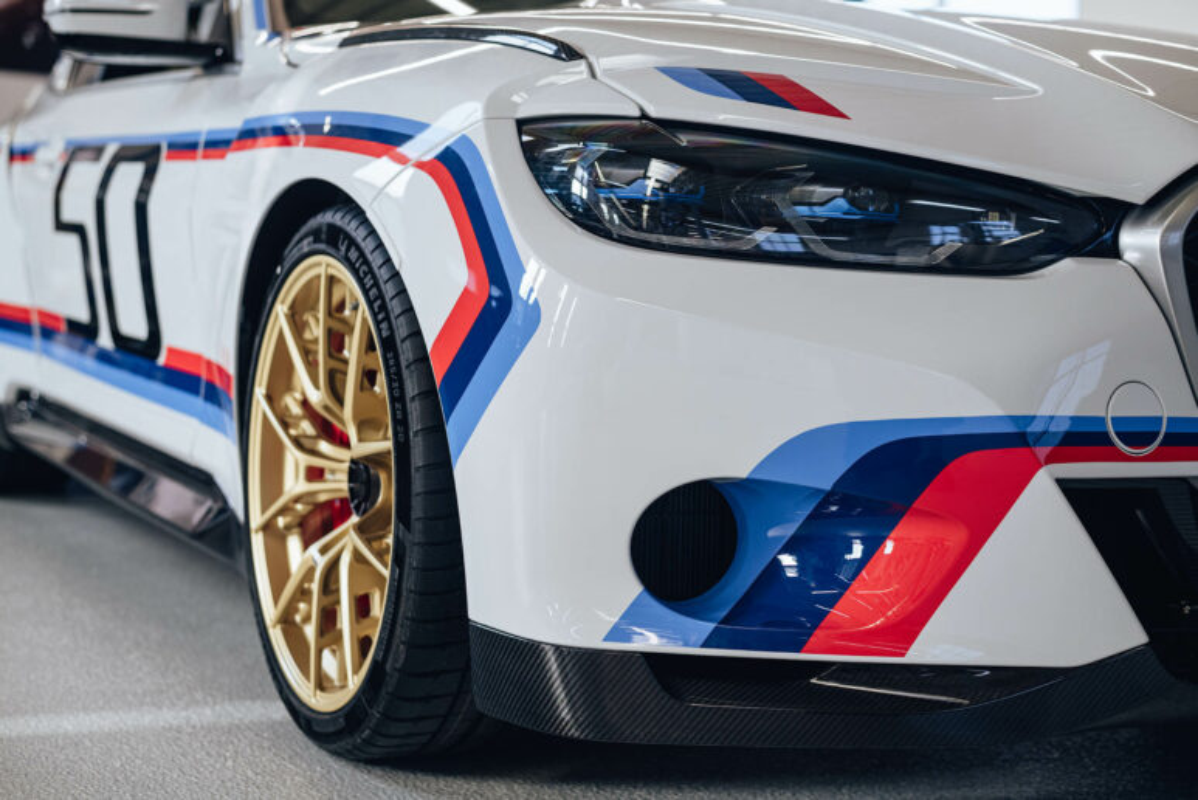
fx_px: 1664
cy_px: 400
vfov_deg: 27.0
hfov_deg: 39.6
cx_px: 599
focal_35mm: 50
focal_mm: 50
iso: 320
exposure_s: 1/125
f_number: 3.2
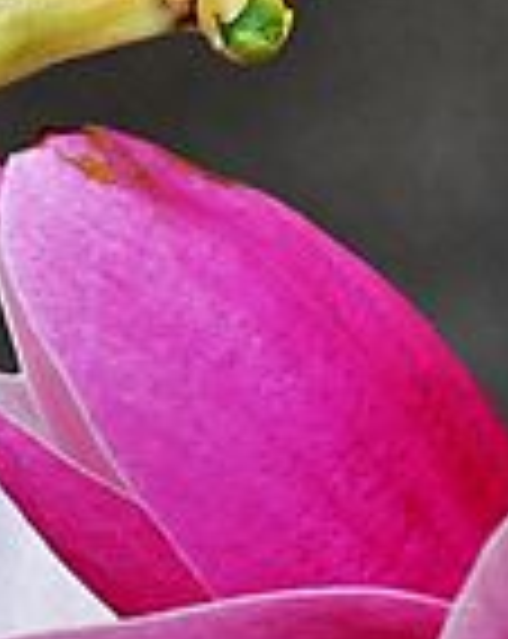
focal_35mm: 2382
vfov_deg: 0.8
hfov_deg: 0.6
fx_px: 44911
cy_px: 520
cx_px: 405
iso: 800
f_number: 5.6
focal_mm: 300
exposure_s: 1/200
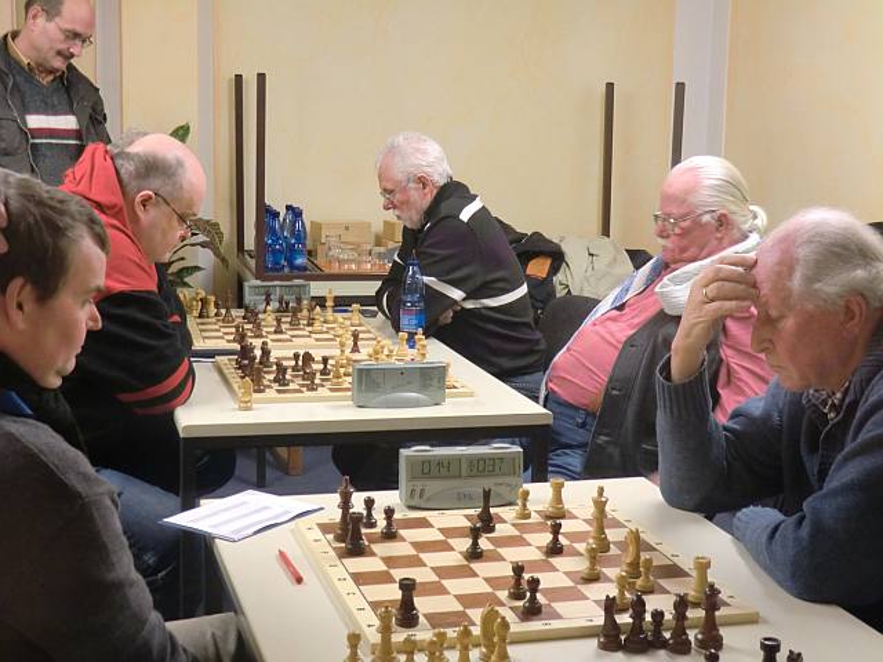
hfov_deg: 34.9
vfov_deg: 26.6
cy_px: 331
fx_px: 1403
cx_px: 442
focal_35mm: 55
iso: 400
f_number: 4.2
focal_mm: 9.8
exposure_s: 1/15
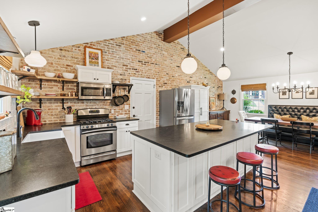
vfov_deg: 73.7
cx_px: 159
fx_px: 141
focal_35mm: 16
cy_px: 106
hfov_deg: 96.7
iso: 250
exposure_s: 1
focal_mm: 16
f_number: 8
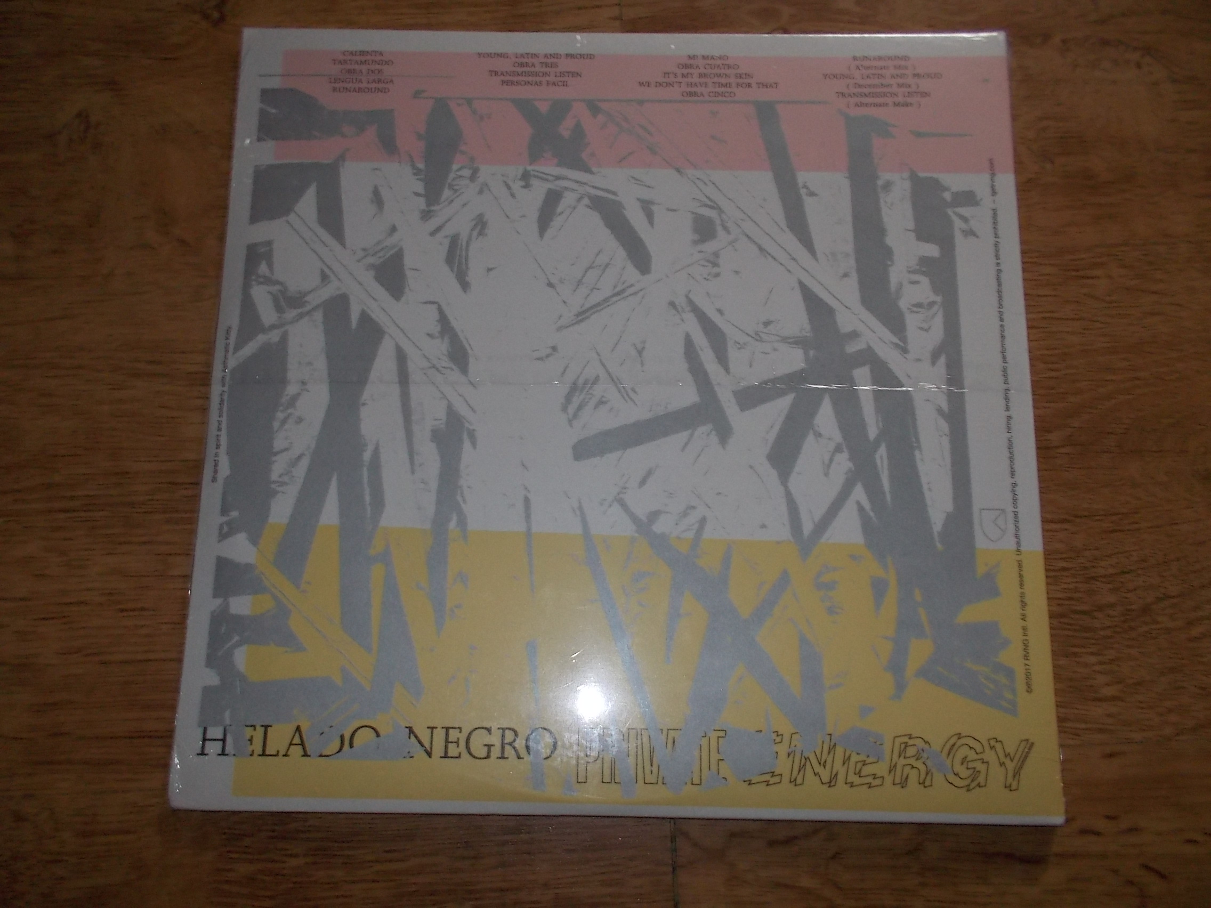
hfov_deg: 61.7
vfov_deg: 48.2
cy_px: 454
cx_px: 606
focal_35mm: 29
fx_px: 1015
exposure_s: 1/30
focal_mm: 4.1
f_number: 3.3
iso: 200
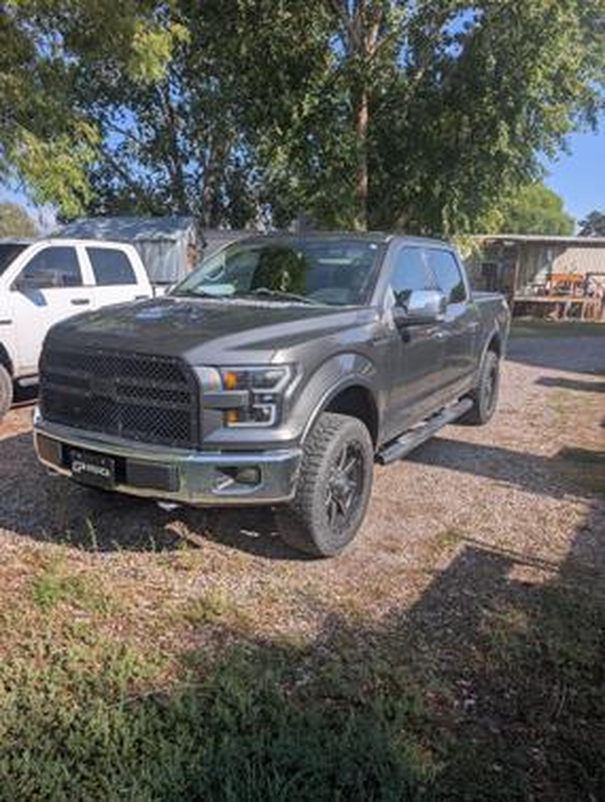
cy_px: 401
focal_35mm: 24
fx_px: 557
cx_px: 302
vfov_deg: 71.5
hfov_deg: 57.0
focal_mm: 6.9
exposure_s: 1/999
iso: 19
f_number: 1.68
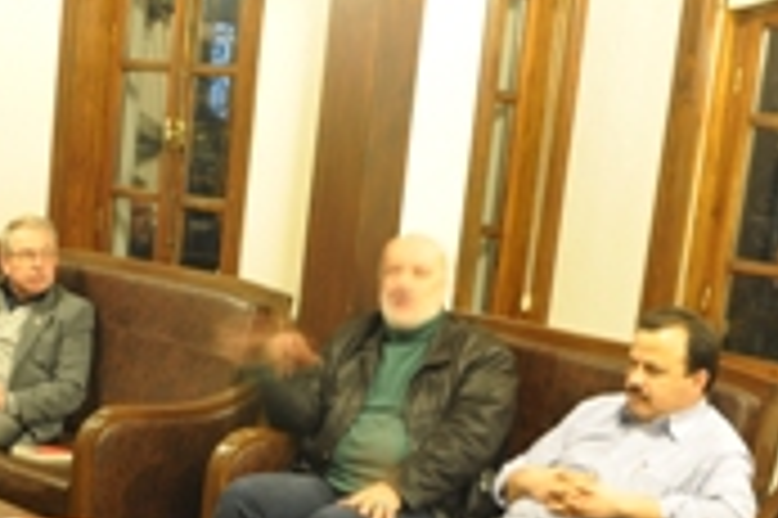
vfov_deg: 18.9
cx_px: 157
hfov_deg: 28.3
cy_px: 513
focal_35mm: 70
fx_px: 1511
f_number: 5.6
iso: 200
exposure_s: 2.5
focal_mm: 18
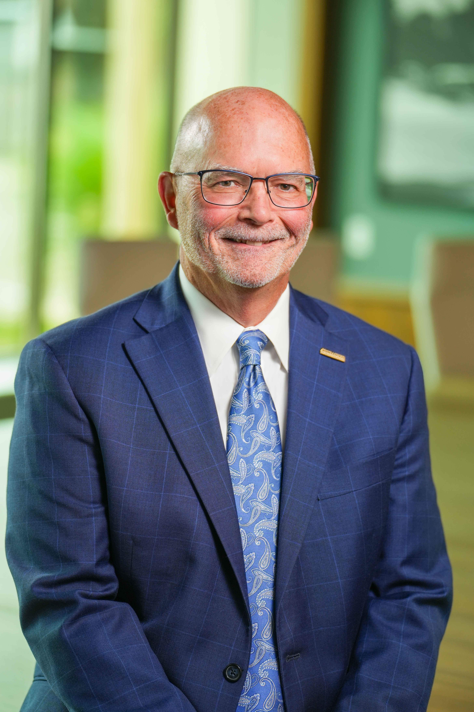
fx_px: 2192
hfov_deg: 12.3
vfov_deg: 18.4
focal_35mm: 111
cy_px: 356
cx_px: 237
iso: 400
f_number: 2.8
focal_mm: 111
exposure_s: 1/100
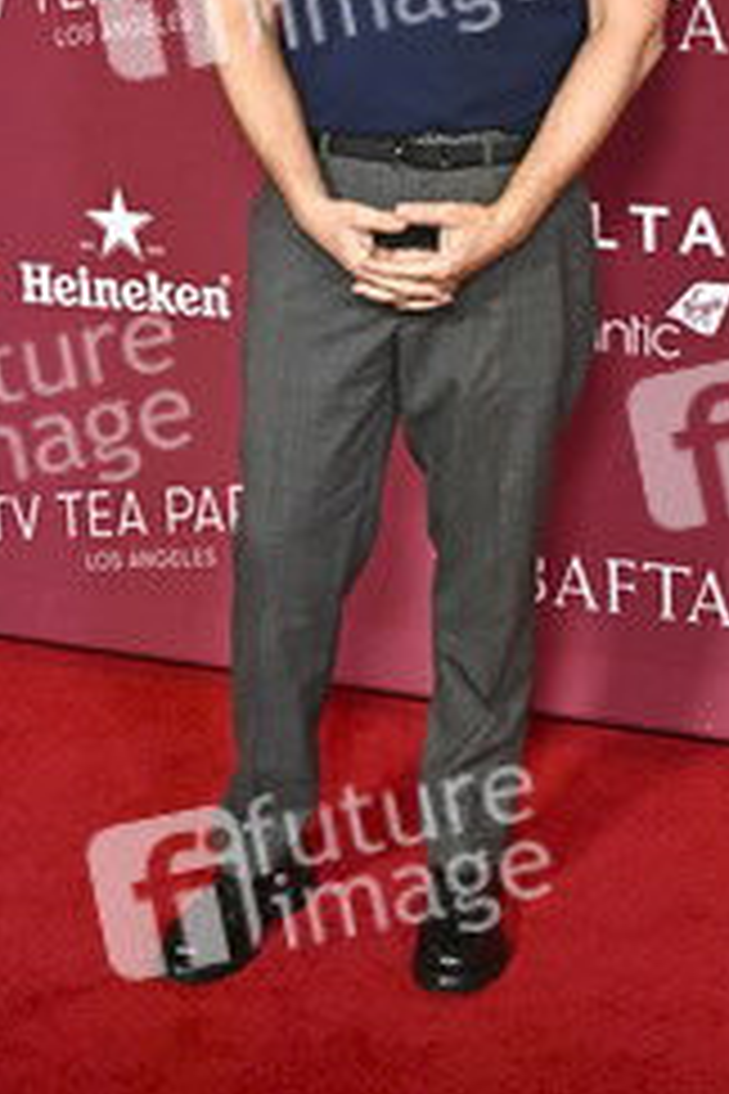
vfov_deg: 28.5
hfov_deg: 19.7
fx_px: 2096
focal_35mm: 69
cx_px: 450
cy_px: 198
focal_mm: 42
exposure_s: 1/320
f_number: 5
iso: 3200
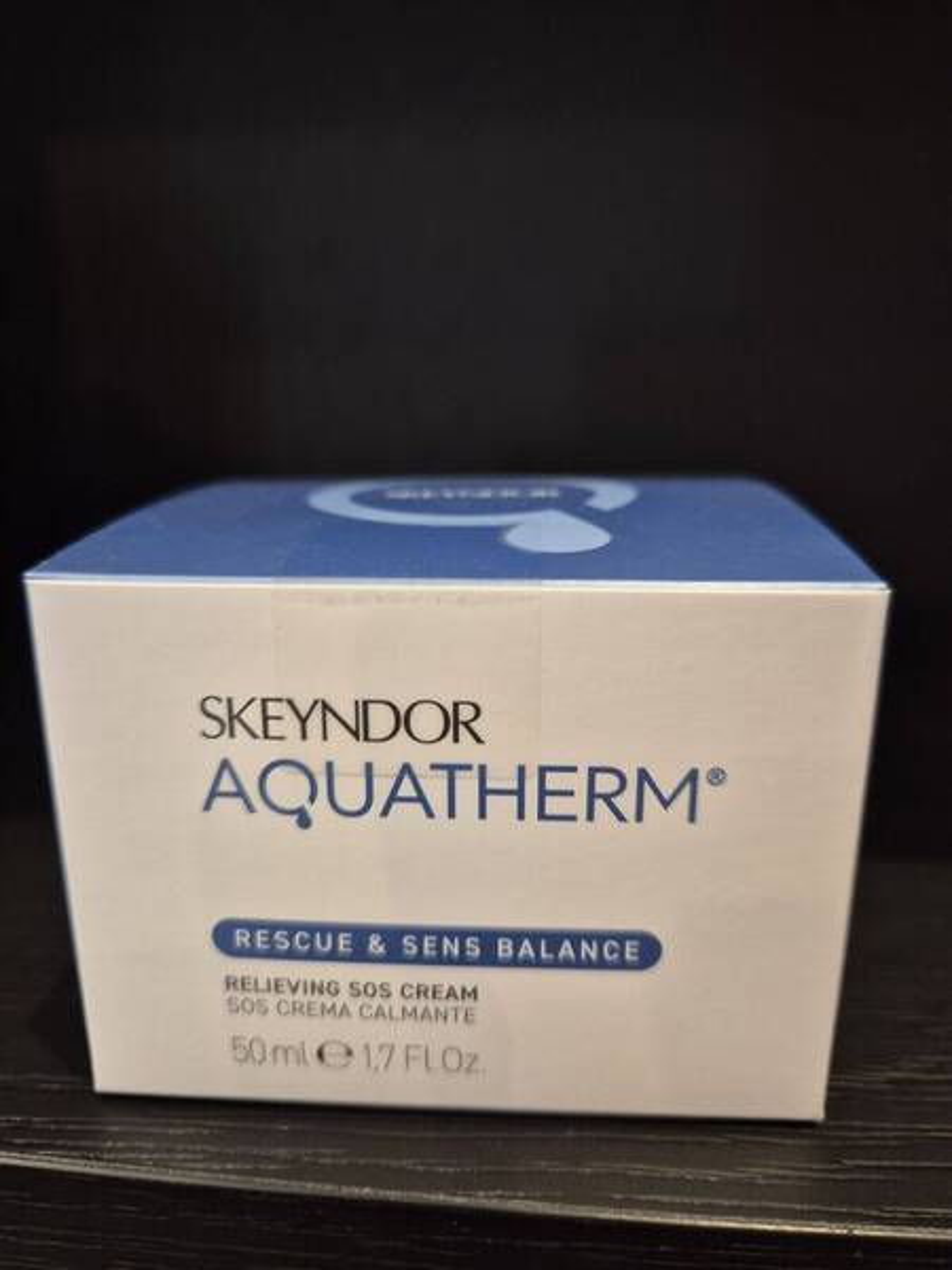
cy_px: 635
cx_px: 476
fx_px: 843
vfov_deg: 73.9
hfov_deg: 58.9
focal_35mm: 23
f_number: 1.8
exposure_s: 1/57
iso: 160
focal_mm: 5.4
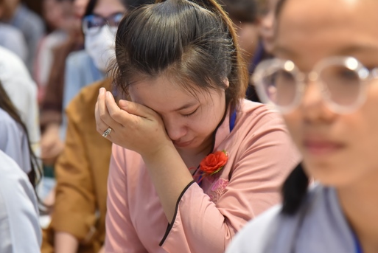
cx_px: 167
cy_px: 123
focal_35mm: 152
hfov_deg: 13.5
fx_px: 1597
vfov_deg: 9.0
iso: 1250
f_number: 4
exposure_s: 1/60
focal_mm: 120
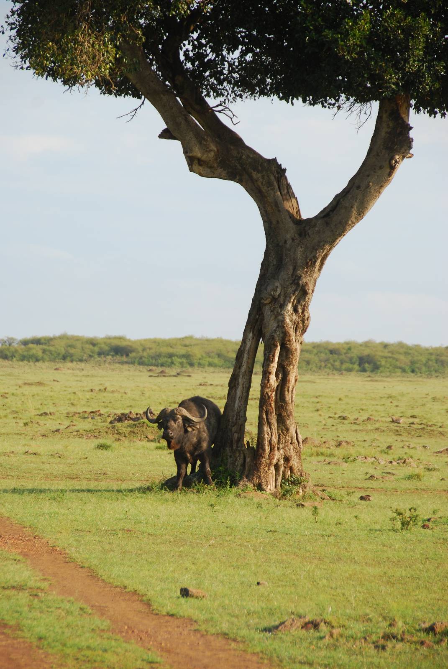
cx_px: 224
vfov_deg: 10.1
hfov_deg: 6.8
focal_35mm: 202
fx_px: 3769
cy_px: 334
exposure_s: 1/320
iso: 200
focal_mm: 135
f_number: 5.6
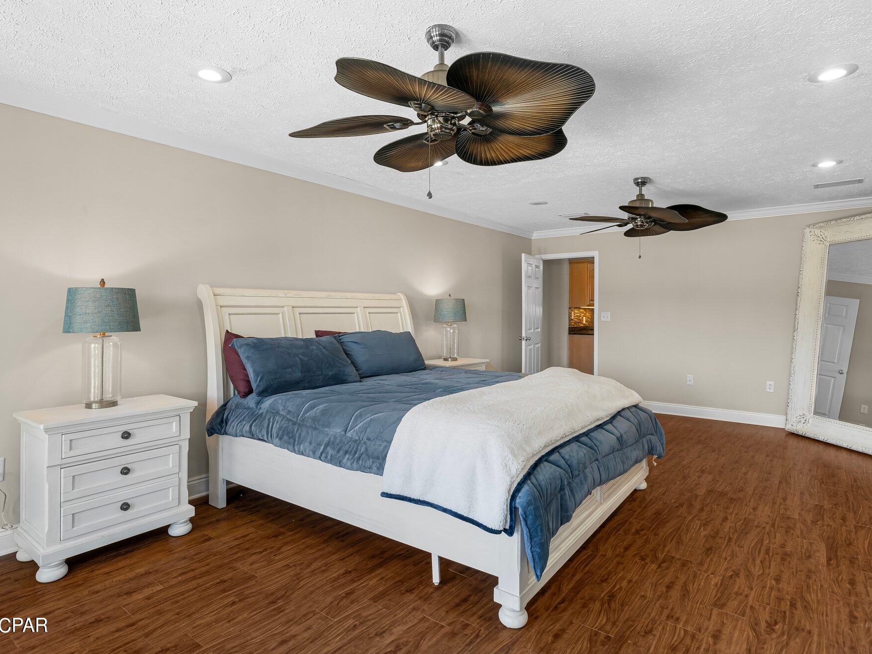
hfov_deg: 84.0
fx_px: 484
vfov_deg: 68.0
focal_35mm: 19
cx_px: 441
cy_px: 318
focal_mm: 17.2
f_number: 8
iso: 400
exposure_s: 1/10
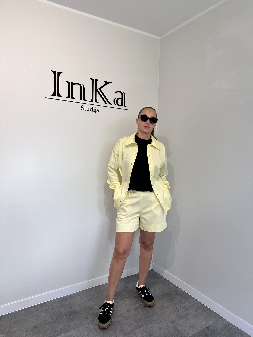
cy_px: 168
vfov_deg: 71.6
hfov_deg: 56.8
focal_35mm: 24
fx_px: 234
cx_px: 126
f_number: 1.78
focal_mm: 6.86
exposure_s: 1/100
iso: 100
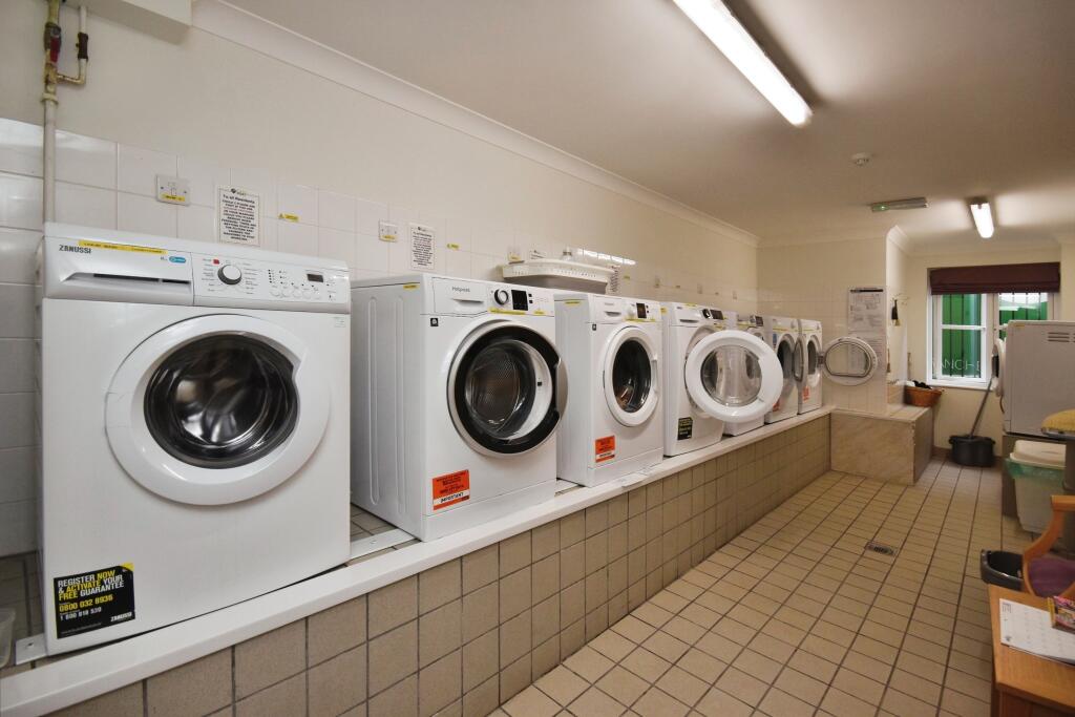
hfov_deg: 95.0
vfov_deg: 72.1
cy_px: 358
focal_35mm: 16
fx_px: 493
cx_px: 538
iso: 400
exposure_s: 1/25
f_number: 8
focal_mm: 11
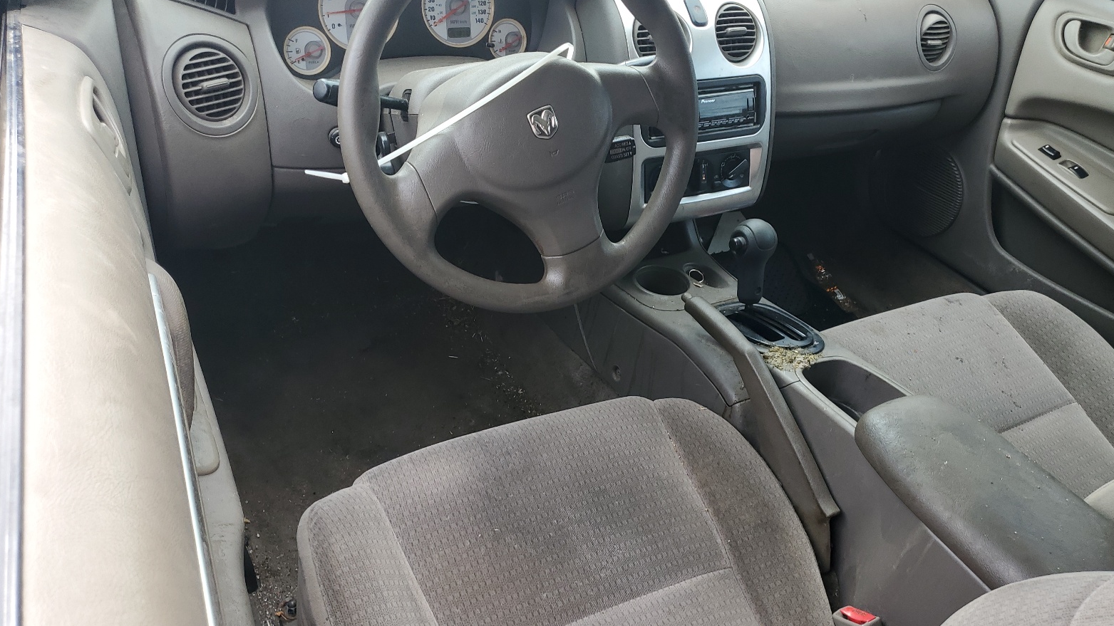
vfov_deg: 40.2
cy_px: 333
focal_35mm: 29
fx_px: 857
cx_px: 564
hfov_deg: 66.1
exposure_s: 1/152
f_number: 1.5
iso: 50
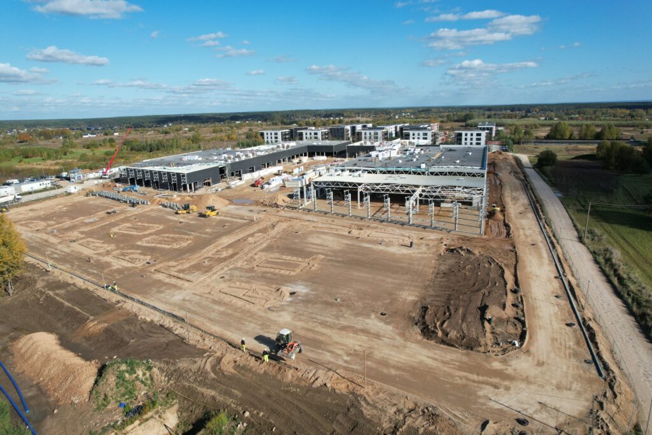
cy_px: 218
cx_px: 326
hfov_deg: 78.6
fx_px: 398
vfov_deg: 57.2
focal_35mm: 22
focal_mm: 8.38
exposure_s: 1/2000
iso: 100
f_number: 2.8
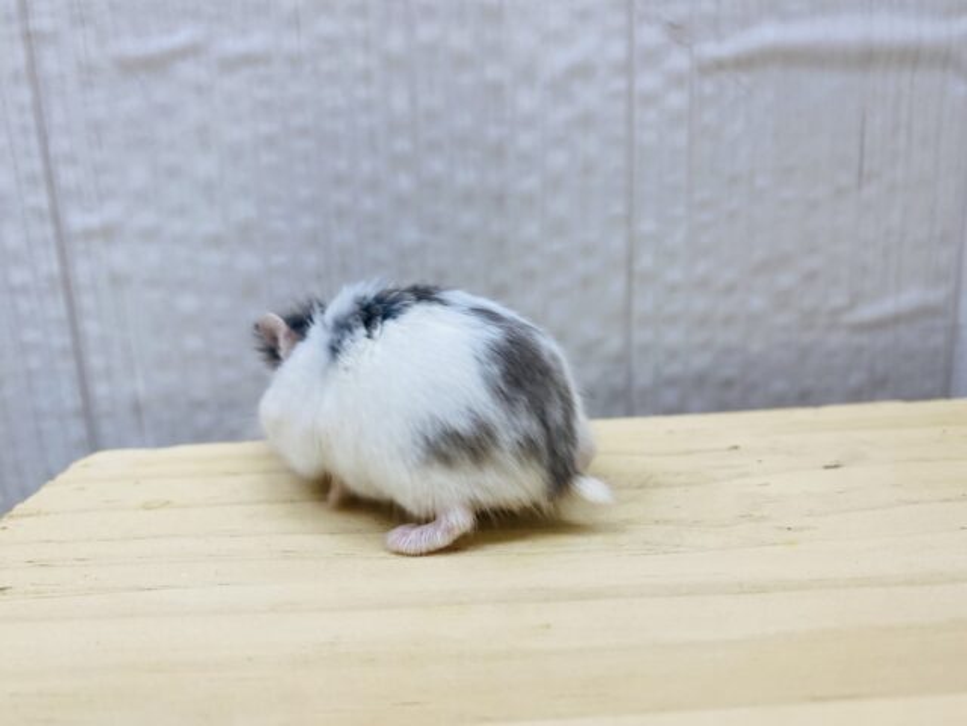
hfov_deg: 69.4
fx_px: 698
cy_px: 363
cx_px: 484
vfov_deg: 54.9
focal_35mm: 25
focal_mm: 4.25
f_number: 1.8
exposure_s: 1/100
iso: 100
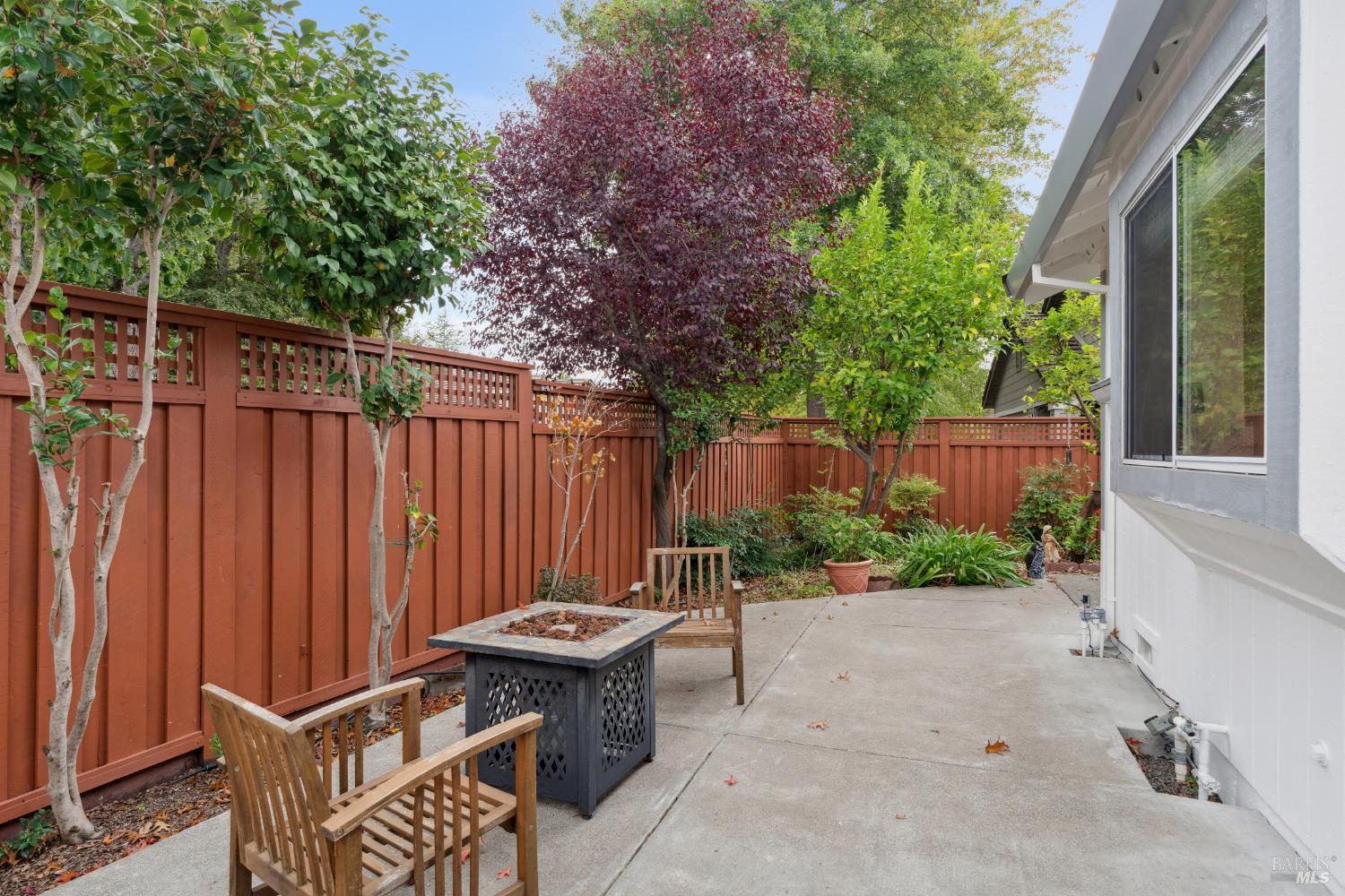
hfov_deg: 86.9
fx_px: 710
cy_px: 448
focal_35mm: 19
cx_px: 672
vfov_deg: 64.6
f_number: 11
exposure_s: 1/20
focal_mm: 19
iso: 320
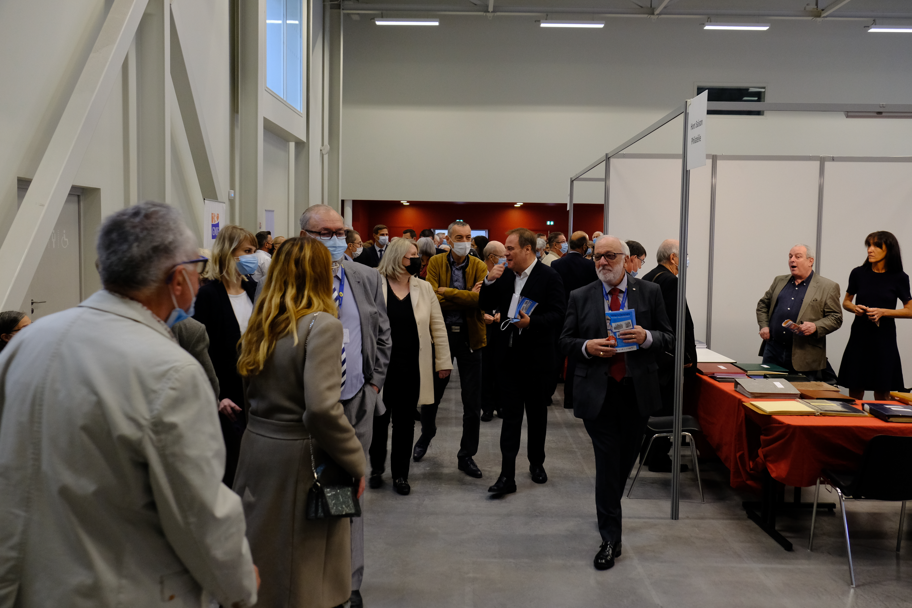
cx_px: 456
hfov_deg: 60.3
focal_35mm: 31
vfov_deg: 42.3
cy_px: 304
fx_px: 785
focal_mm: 20.8
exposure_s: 1/80
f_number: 4.5
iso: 1600
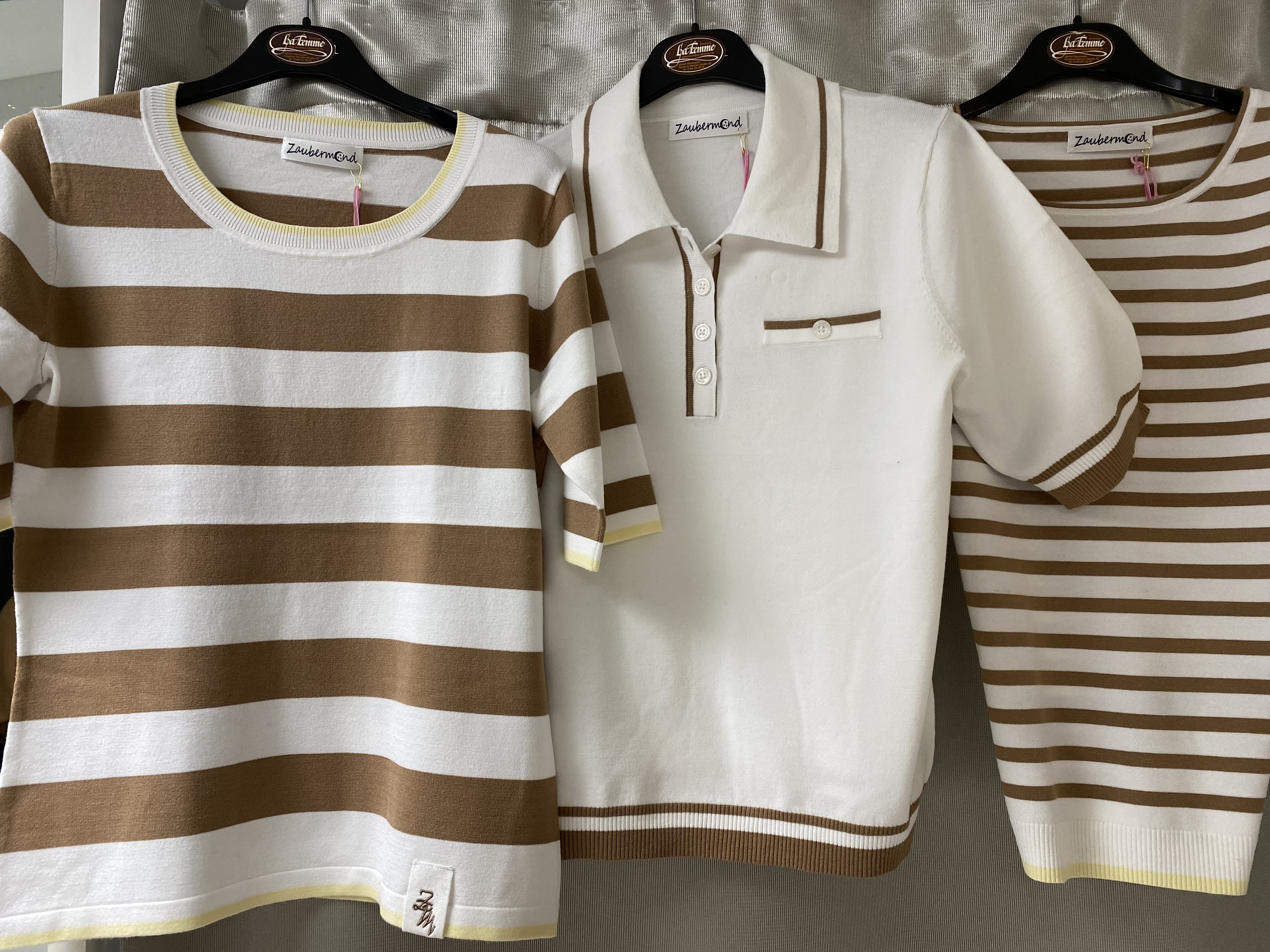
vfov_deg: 53.1
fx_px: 954
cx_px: 635
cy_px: 476
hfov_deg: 67.3
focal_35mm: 26
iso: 100
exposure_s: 1/100
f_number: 1.8
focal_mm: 4.25
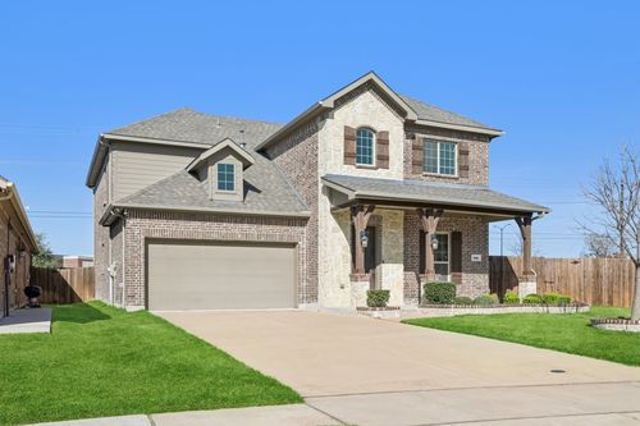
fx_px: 533
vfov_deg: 43.6
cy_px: 213
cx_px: 320
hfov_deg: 61.9
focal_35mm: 30
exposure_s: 1/2000
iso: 400
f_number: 8
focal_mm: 30
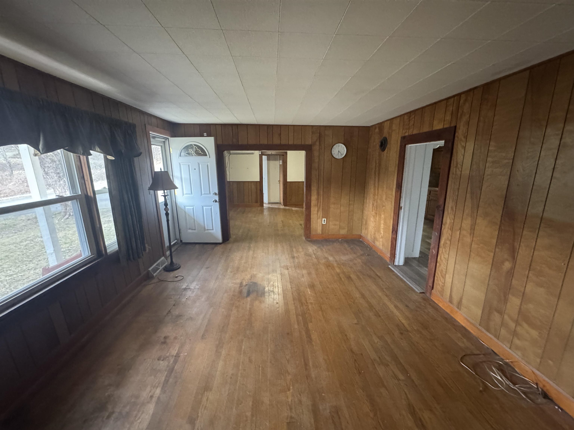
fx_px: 232
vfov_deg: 85.7
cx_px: 287
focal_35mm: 14
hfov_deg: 102.1
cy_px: 215
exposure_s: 1/60
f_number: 2.2
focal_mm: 2.22
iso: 1000
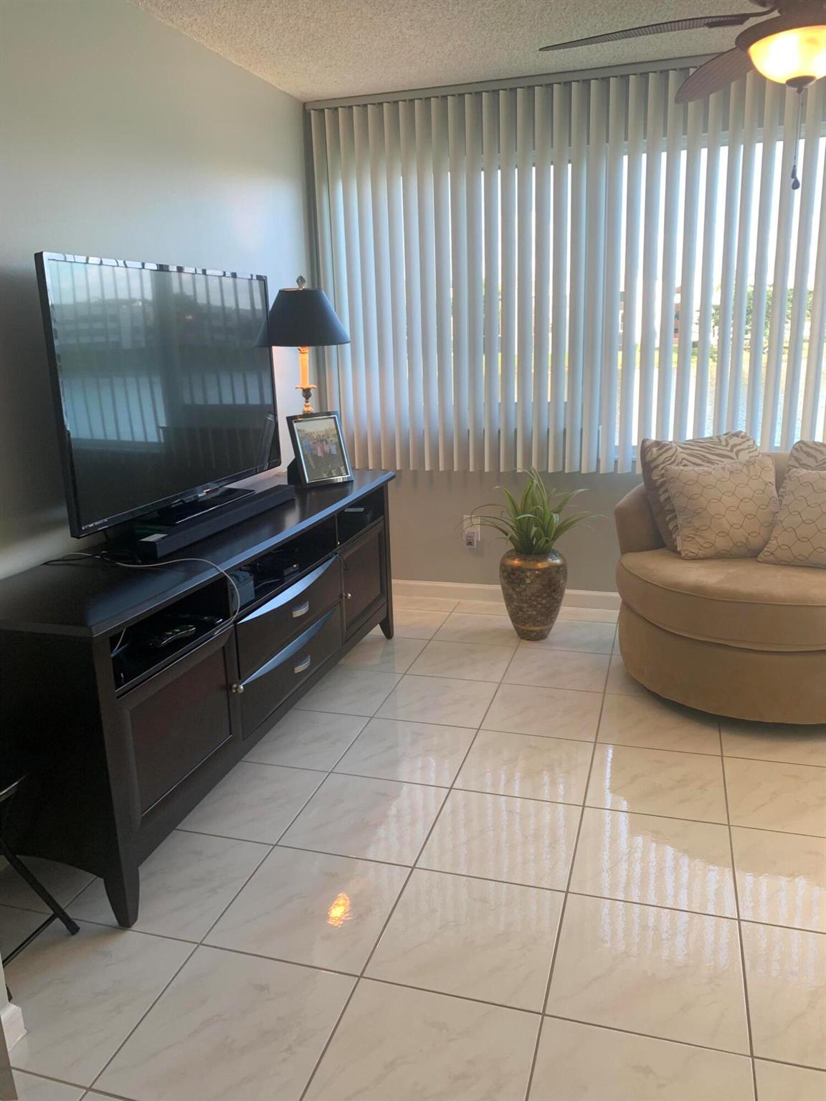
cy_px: 550
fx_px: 827
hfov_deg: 53.1
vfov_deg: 67.3
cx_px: 413
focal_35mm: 26
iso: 50
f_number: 1.8
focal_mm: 4.25
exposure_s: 1/120
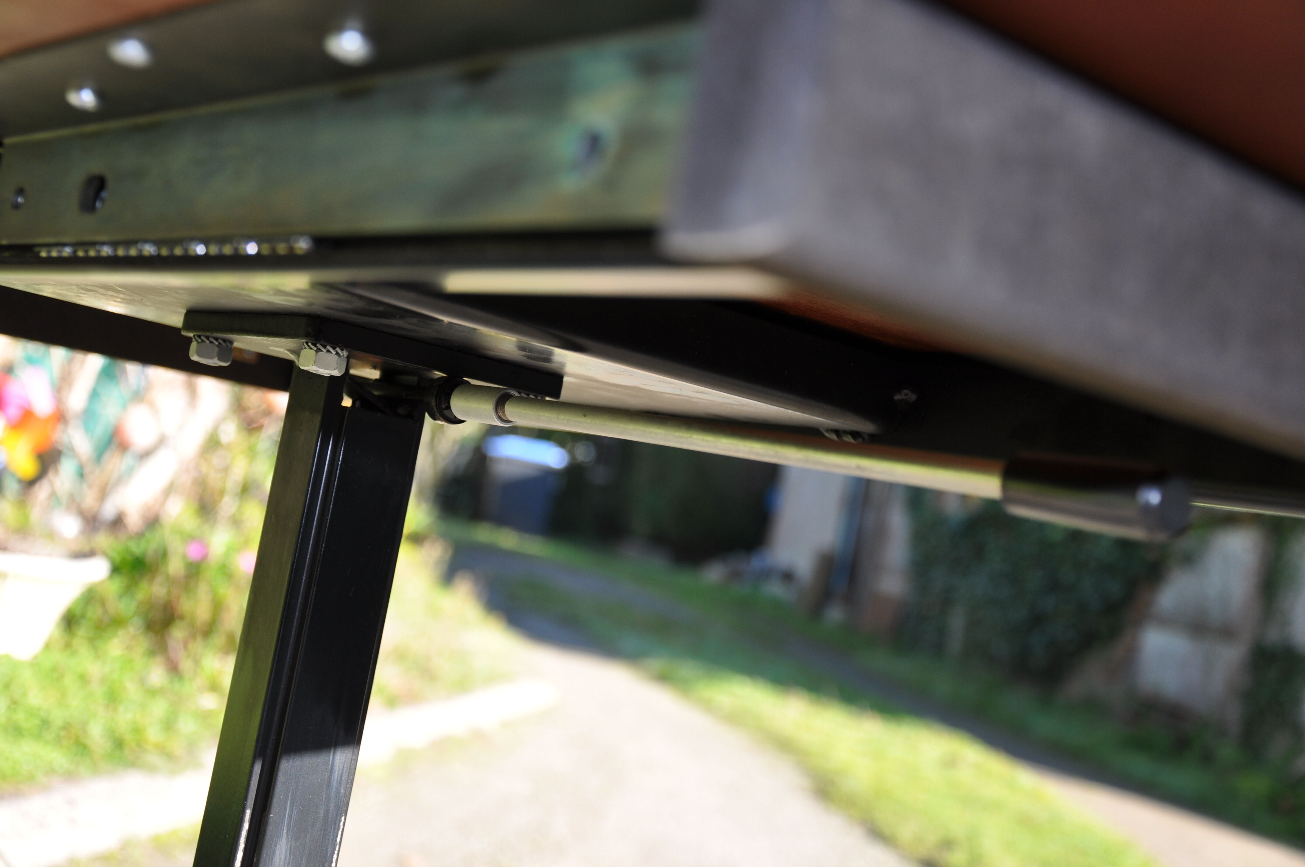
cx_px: 652
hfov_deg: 41.2
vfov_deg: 28.0
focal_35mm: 48
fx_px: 1738
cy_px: 434
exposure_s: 1/200
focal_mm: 32
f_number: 4.2
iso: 220
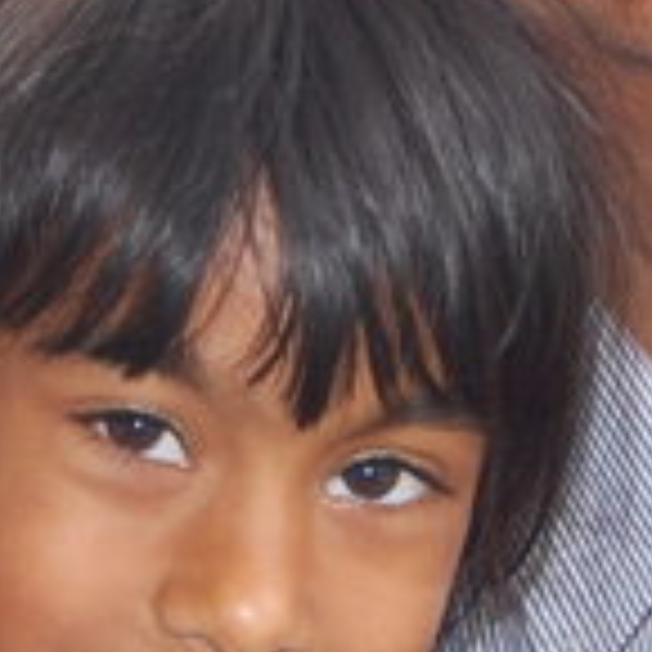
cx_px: 207
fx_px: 4219
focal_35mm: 198
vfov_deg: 8.8
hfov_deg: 8.8
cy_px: 241
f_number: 3.8
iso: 400
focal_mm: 22
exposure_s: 1/60
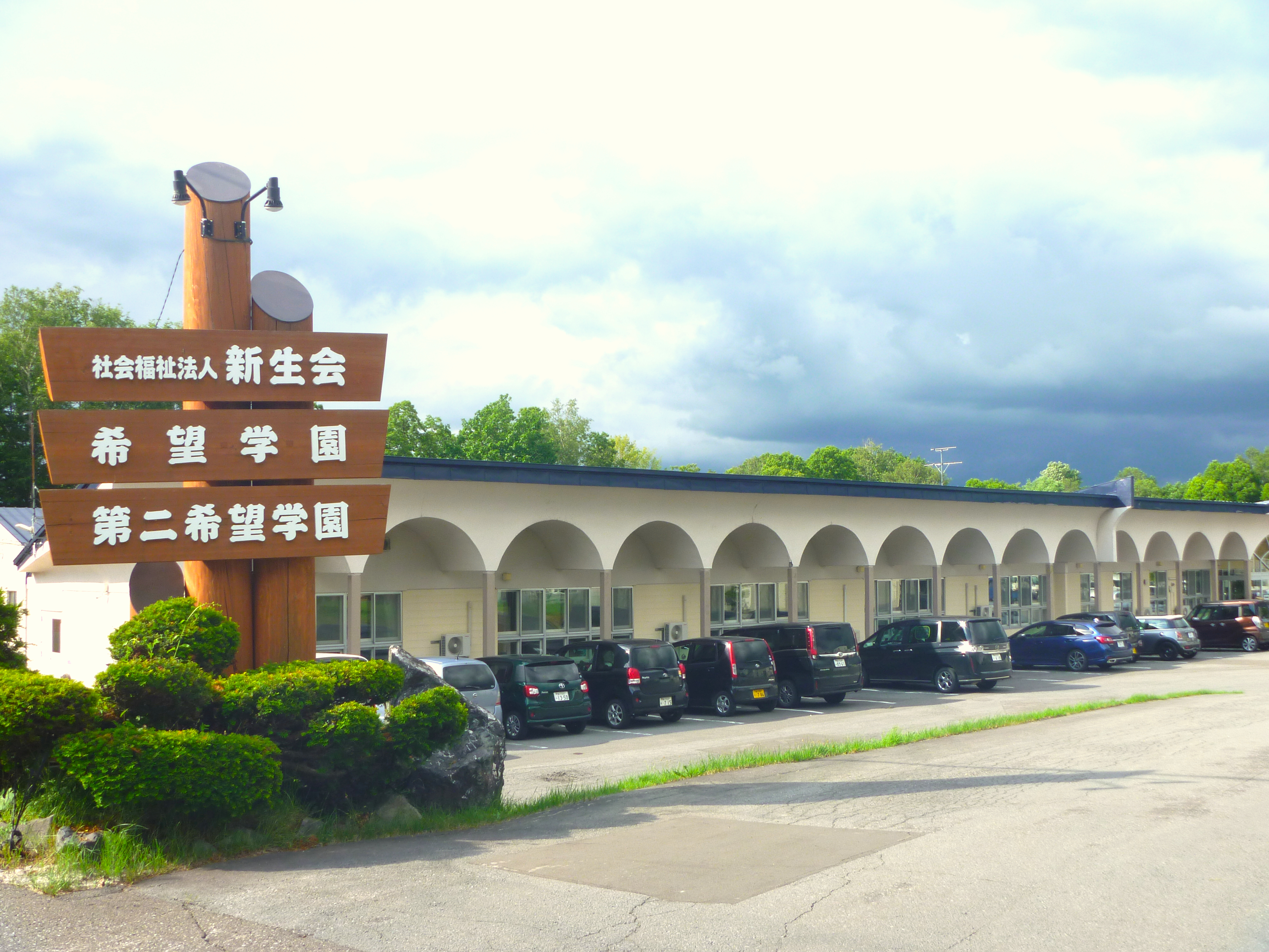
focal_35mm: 35
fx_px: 1283
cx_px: 634
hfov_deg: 52.6
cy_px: 476
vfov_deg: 40.7
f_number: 4.5
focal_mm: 6.3
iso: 80
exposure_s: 1/250
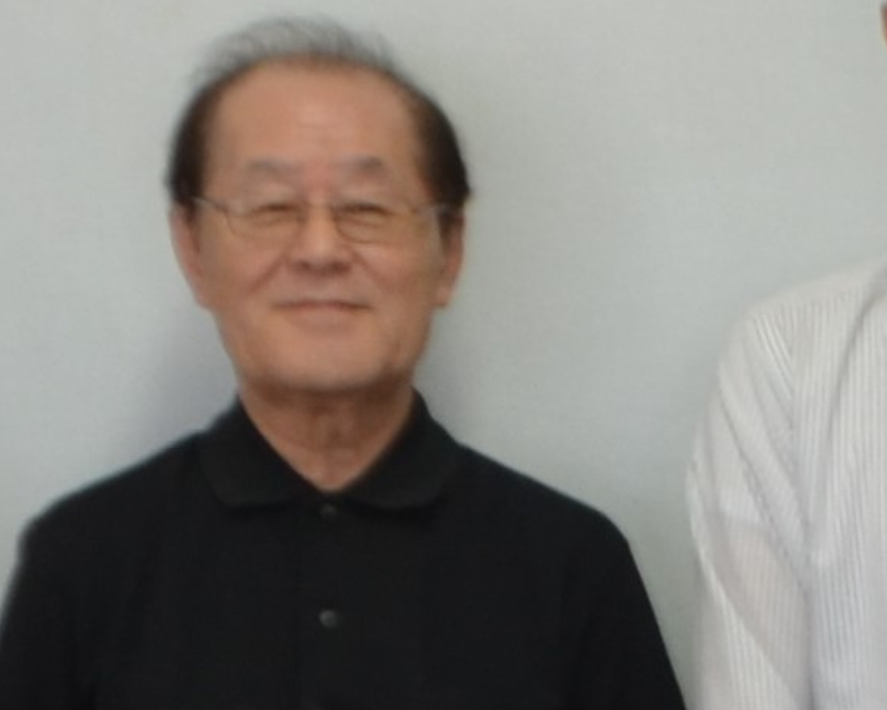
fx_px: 4728
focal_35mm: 180
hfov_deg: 10.1
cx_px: 1627
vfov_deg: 8.3
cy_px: 1258
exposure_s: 1/100
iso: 400
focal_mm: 18
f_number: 5
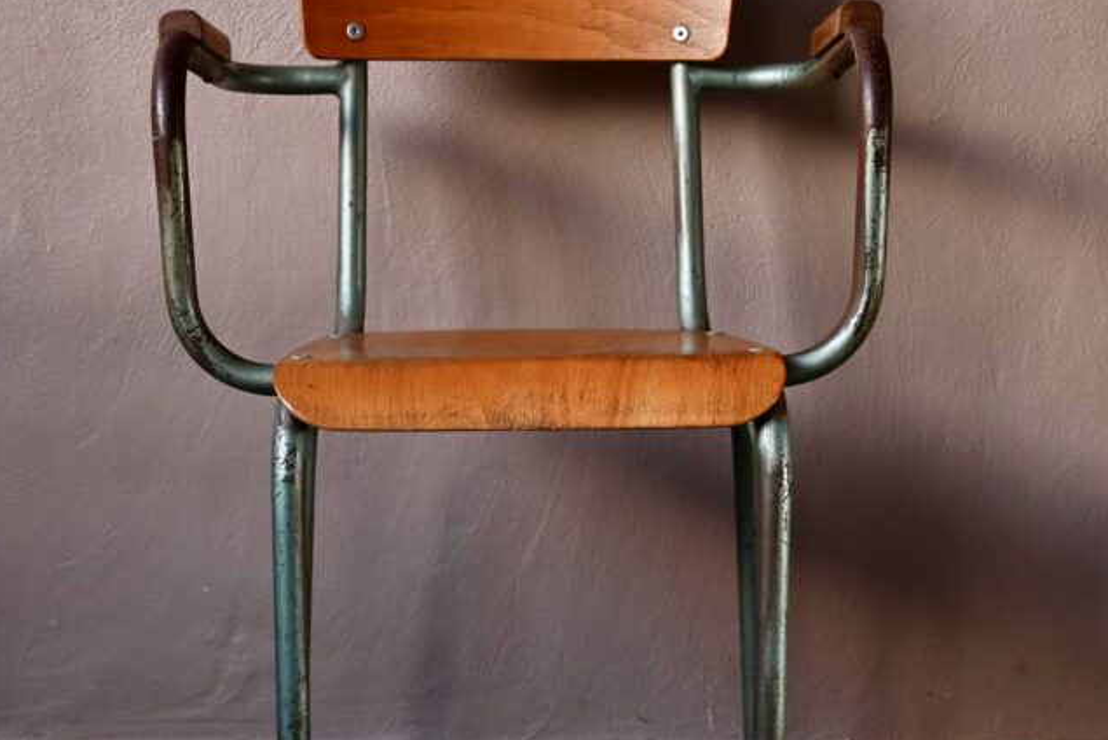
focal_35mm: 79
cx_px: 536
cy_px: 407
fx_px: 2432
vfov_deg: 17.3
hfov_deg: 25.7
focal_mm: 49
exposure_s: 1/100
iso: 800
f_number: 5
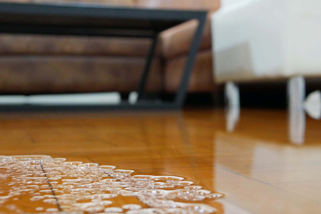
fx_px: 473
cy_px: 94
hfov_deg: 37.5
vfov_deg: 25.5
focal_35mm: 53
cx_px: 160
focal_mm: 25
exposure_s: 1/8
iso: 3200
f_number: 5.6
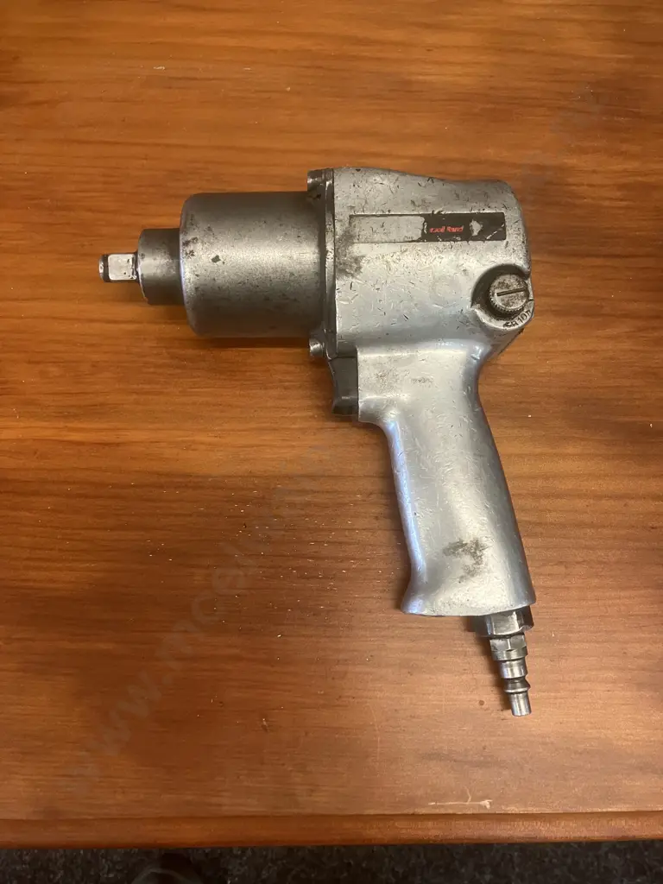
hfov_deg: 49.7
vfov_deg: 63.4
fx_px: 715
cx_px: 332
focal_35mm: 28
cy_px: 442
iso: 200
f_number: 1.8
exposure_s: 1/50
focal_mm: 3.99
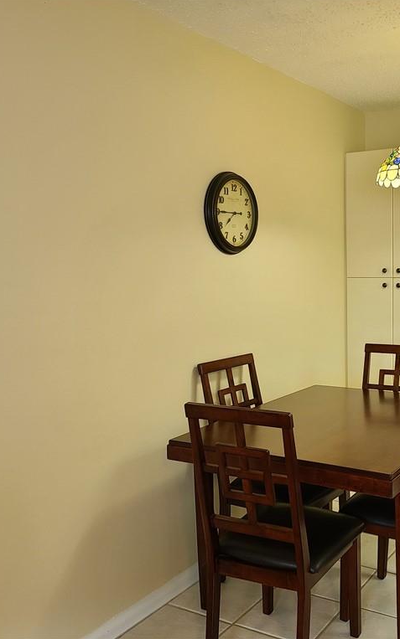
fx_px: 645
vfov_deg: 52.7
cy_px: 318
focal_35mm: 37
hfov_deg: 33.6
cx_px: 313
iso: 125
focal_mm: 5.4
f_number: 1.8
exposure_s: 1/59
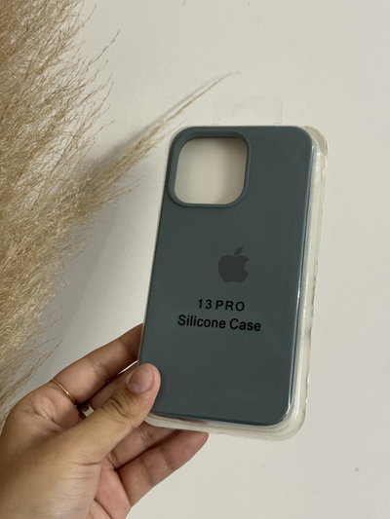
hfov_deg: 30.3
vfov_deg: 39.6
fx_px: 721
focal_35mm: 48
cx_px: 195
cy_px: 260
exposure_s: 1/50
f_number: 1.78
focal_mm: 6.76
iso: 200
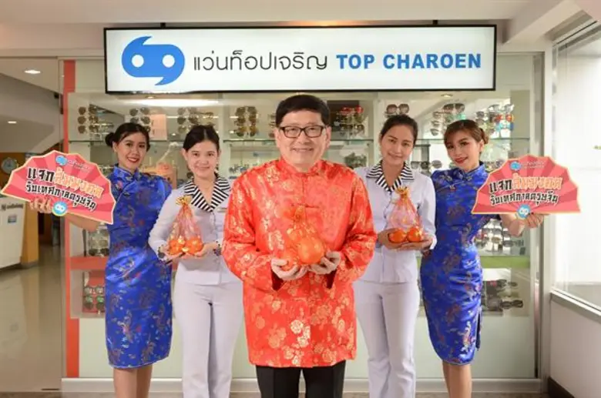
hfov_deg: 46.5
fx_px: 700
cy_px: 199
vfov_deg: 31.8
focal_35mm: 42
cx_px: 300
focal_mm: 42
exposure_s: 1/200
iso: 800
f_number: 4.5
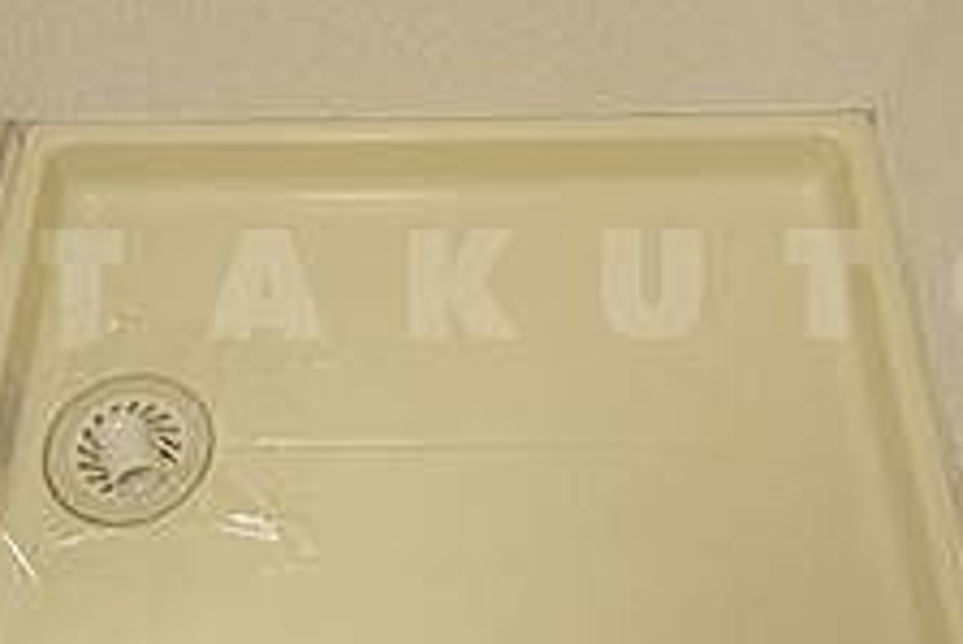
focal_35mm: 47
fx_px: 1270
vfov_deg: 28.4
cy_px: 290
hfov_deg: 41.5
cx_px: 423
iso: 900
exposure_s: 1/30
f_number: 4.8
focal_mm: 11
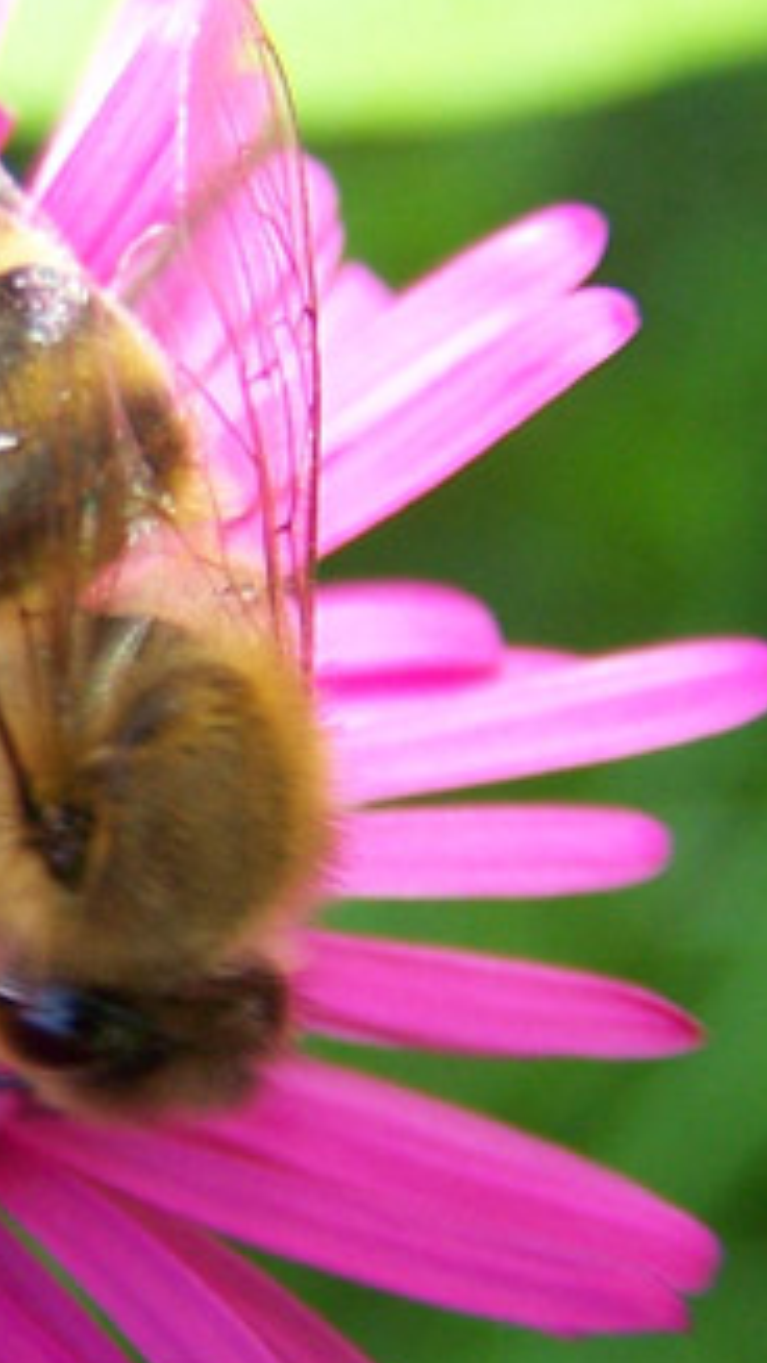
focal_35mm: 76
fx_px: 2747
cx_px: -375
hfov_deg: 14.8
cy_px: 792
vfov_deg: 27.8
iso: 80
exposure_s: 1/80
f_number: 2.8
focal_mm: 6.3
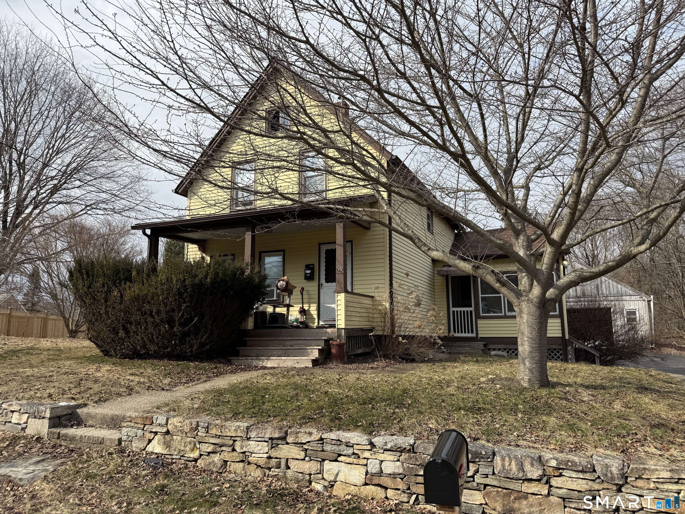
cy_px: 257
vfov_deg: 56.8
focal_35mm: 24
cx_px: 342
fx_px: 475
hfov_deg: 71.6
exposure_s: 1/3425
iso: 80
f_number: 1.78
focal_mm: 6.76
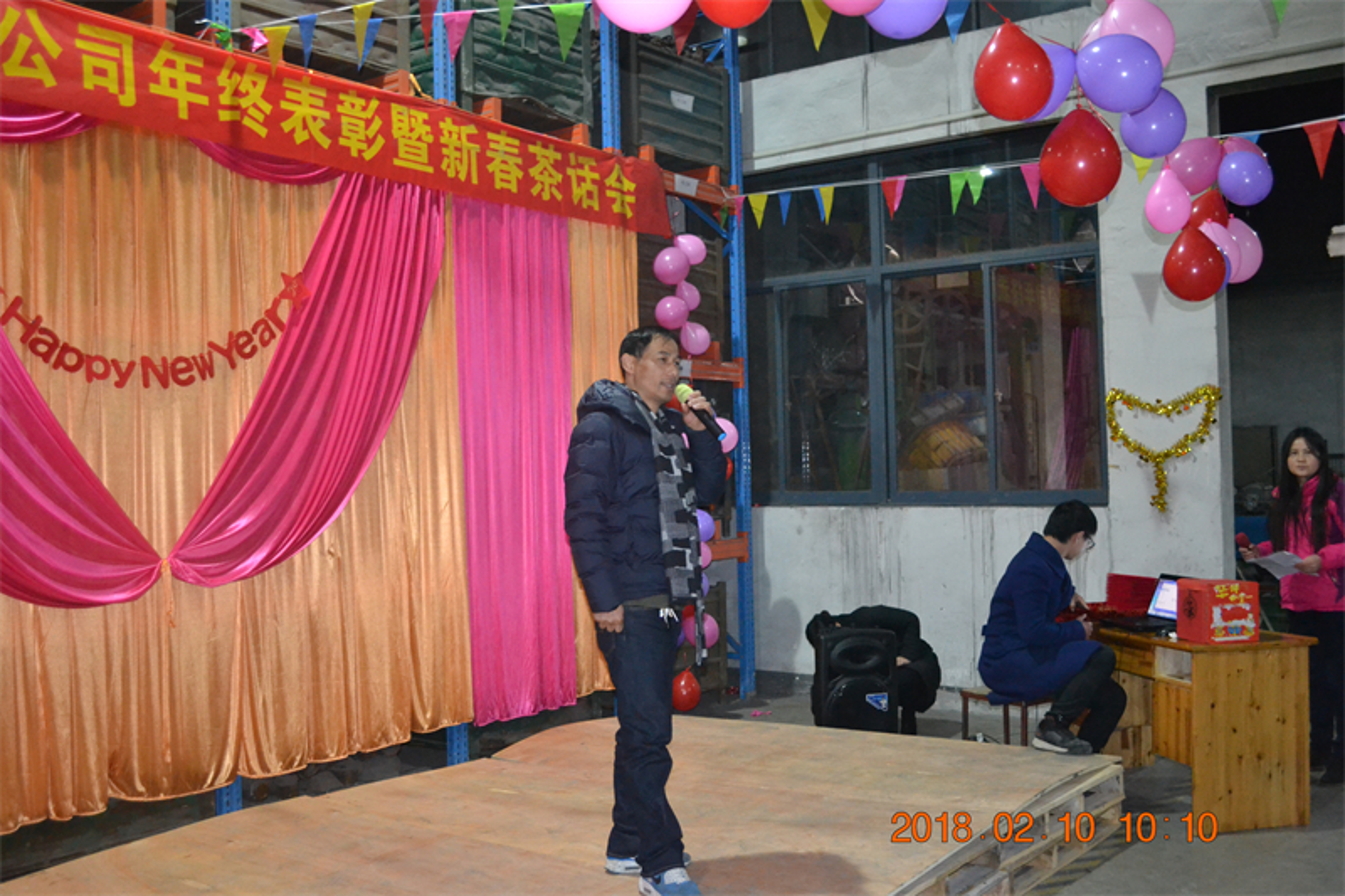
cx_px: 672
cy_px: 448
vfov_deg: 40.0
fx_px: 1233
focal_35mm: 33
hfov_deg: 57.2
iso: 3200
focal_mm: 22
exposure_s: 1/20
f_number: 4
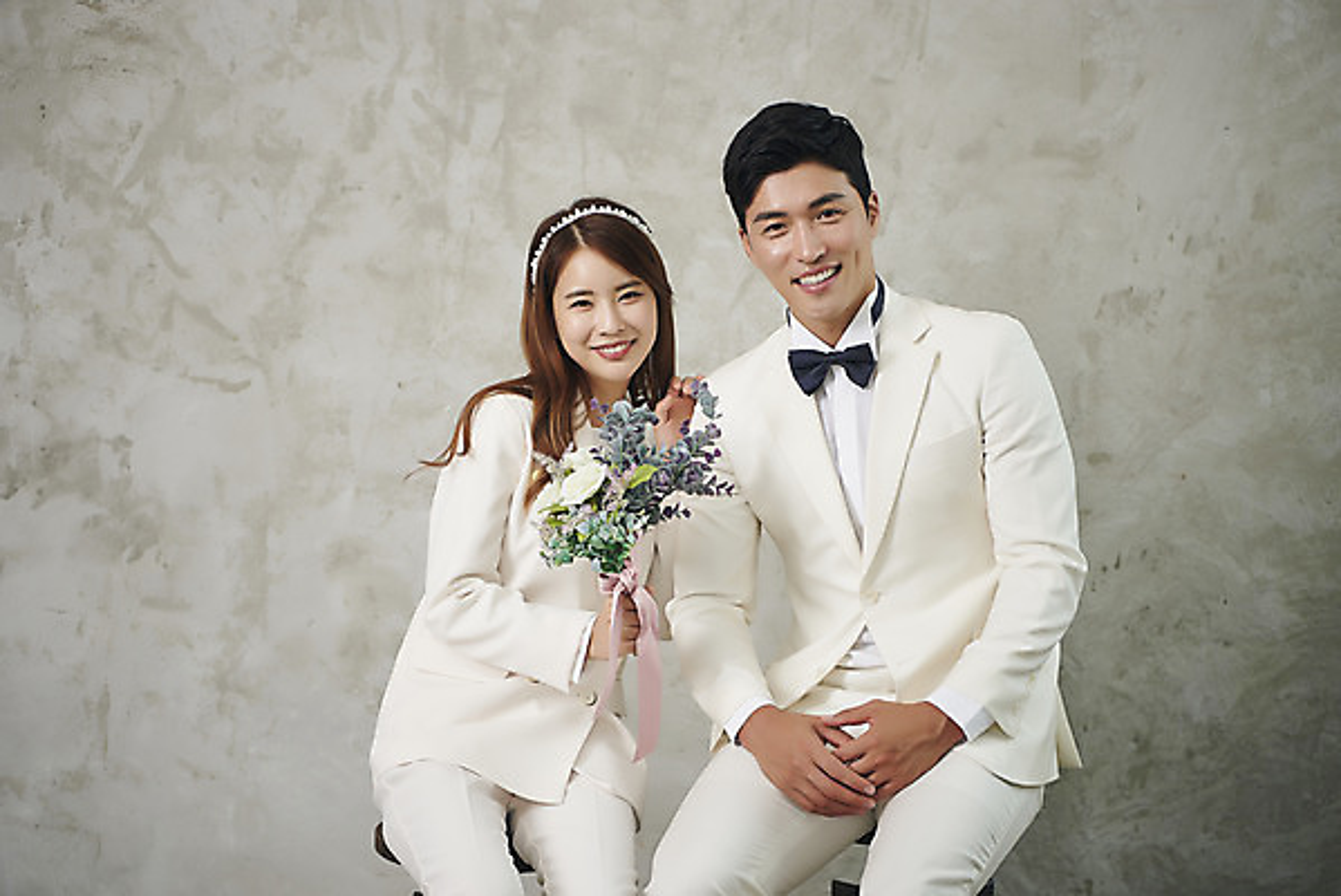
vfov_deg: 19.5
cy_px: 448
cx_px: 670
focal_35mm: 70
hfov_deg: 28.8
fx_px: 2609
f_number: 2.8
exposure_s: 1/125
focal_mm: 70
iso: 160
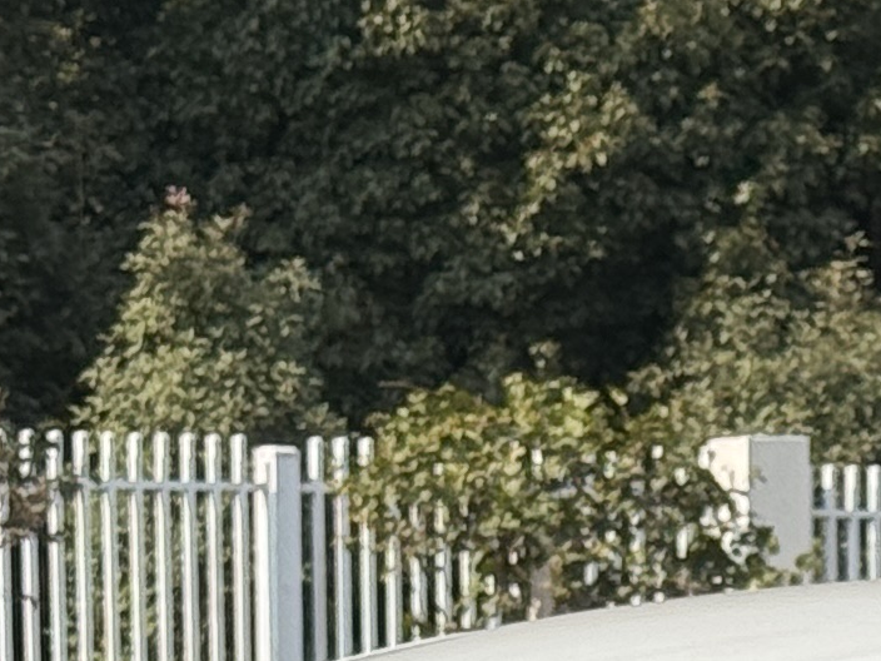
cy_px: 1547
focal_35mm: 275
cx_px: 589
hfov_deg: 7.2
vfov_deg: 5.2
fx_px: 6999
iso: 100
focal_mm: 6.76
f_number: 1.78
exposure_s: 1/3378
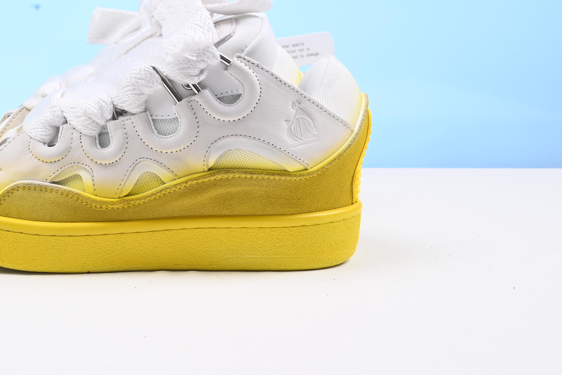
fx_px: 1156
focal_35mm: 74
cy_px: 71
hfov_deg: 26.7
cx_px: 99
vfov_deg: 18.3
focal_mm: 40
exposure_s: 1/2
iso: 100
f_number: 16
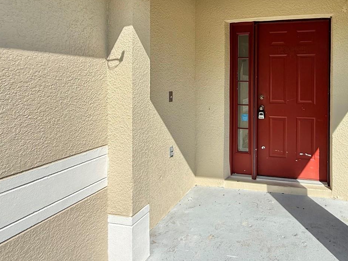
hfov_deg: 68.3
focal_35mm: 24
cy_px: 82
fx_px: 241
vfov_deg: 55.4
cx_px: 248
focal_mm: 2.22
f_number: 2.2
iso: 50
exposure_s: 1/1745
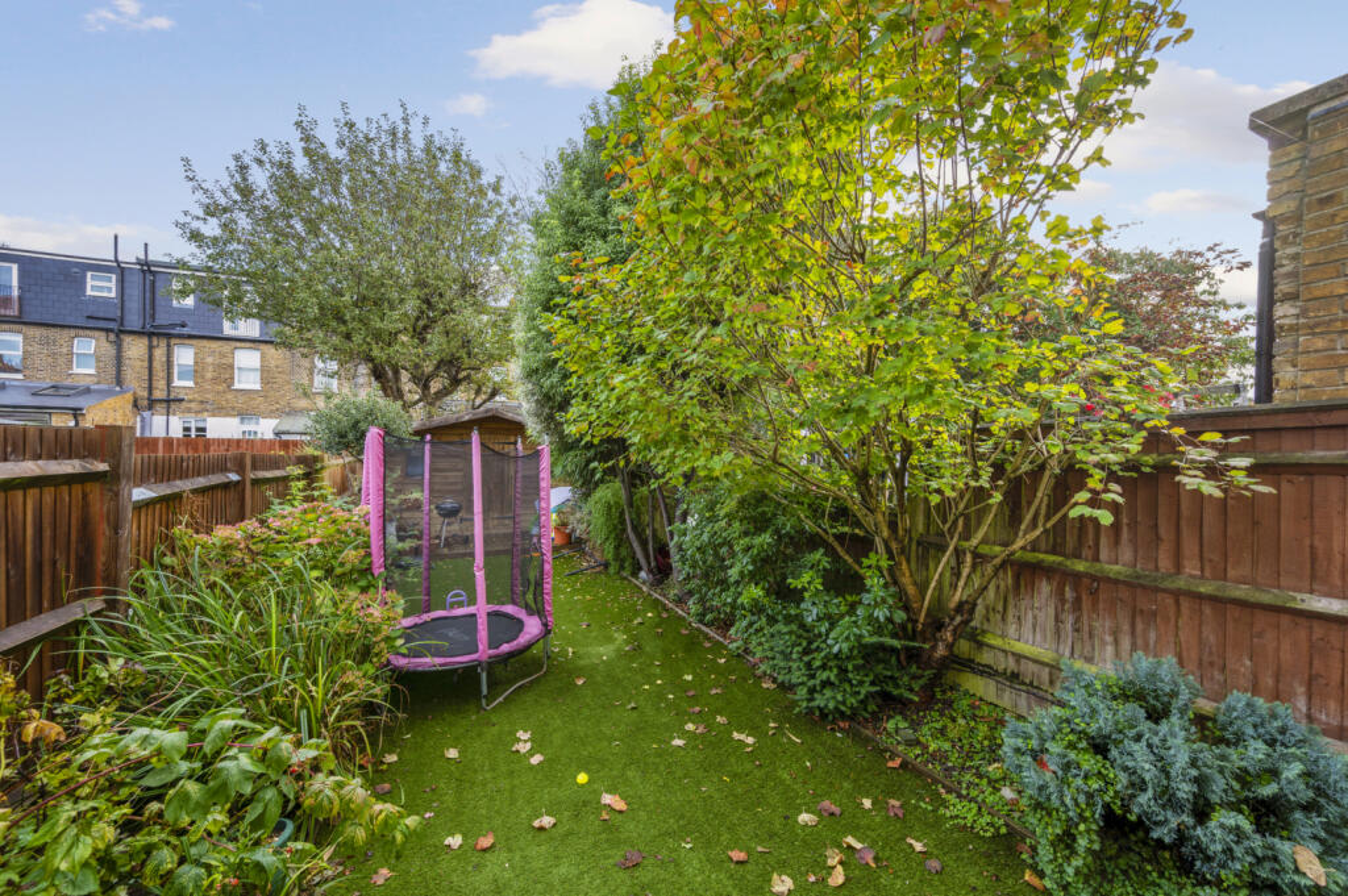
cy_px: 448
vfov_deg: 81.1
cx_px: 674
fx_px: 524
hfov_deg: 104.3
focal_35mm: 14
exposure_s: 1/50
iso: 200
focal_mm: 14
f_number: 8
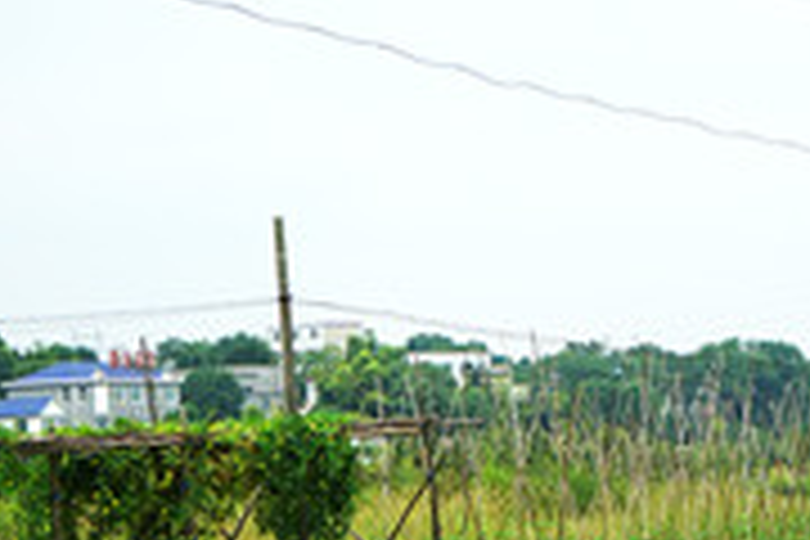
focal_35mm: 149
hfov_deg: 13.7
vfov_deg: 9.2
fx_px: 3352
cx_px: 666
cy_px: 374
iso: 100
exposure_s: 1/500
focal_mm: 67
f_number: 6.3
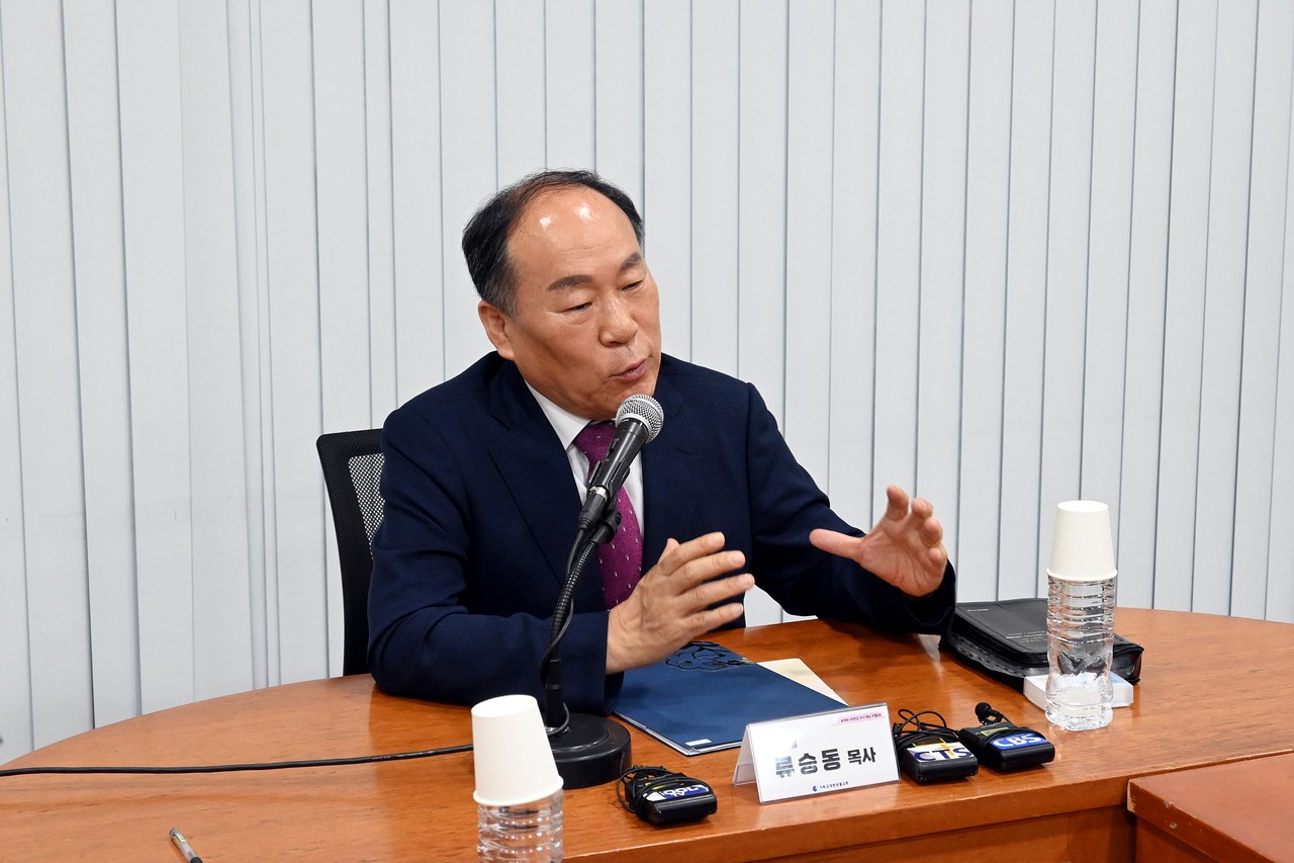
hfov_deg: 27.0
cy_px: 432
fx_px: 2695
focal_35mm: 75
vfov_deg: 18.2
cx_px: 647
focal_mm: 50
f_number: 6.3
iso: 3200
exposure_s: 1/125
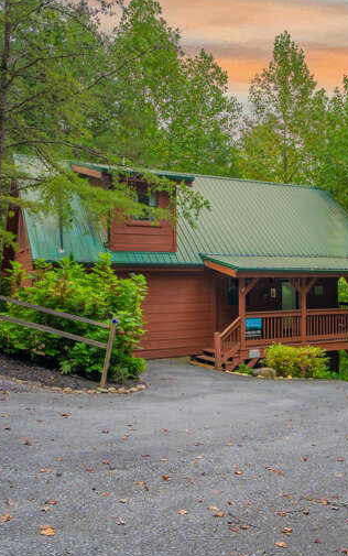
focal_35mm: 31
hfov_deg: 40.3
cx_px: 221
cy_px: 279
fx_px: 470
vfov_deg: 61.2
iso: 250
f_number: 7.1
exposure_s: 1/80
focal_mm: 20
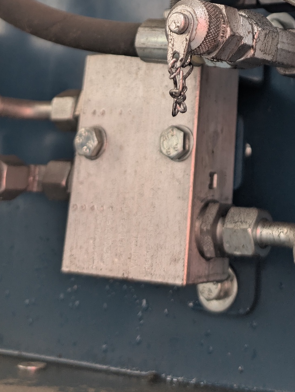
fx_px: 748
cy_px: -143
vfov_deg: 24.7
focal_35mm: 66
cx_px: 271
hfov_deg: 21.7
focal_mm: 6.9
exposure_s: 1/96.1
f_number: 1.68
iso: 49
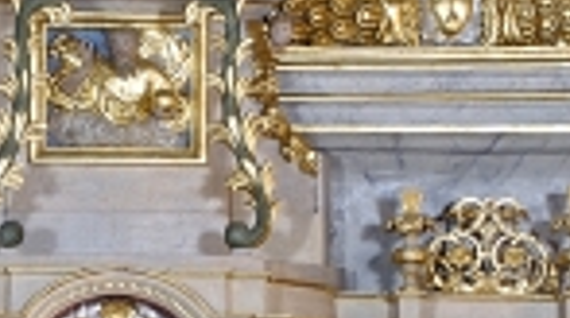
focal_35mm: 329
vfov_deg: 3.7
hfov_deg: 6.6
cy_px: 446
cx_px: 47
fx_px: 4963
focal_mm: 40
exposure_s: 1.6
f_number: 11
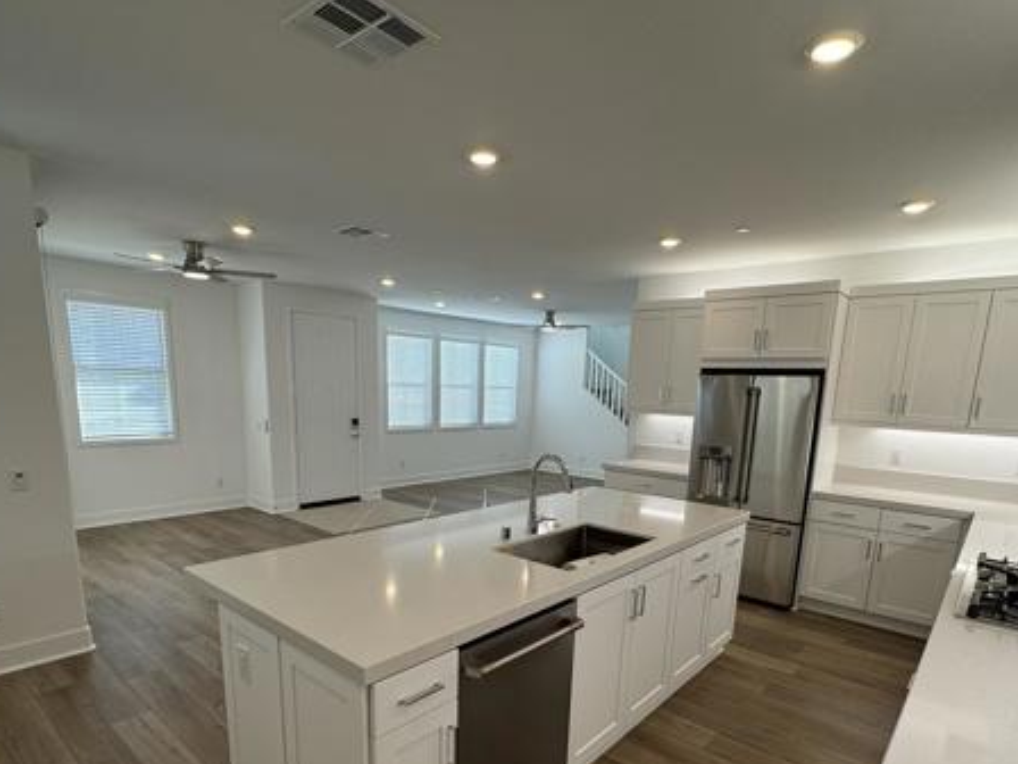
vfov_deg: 64.3
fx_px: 588
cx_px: 514
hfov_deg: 81.7
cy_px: 507
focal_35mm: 20
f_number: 2.2
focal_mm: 2.22
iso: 64
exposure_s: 1/120
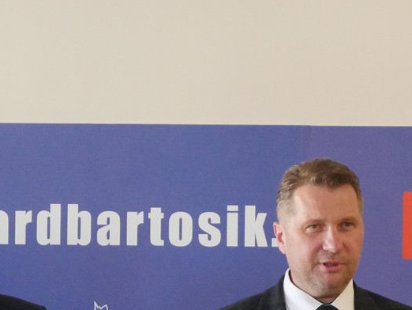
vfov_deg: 6.9
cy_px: 391
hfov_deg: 9.2
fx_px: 2560
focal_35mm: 215
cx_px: 105
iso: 3200
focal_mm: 39
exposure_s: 1/100
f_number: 5.6
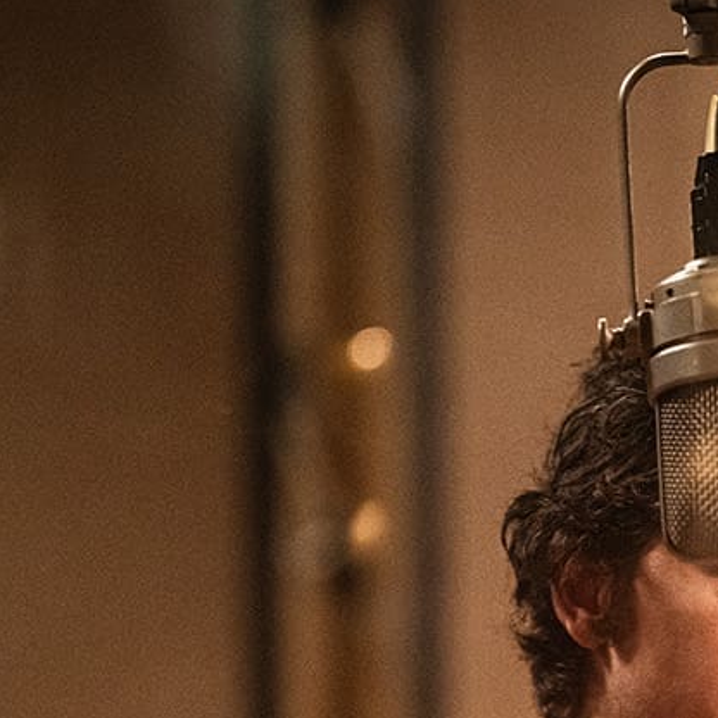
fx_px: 10607
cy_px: 761
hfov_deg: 3.9
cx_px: 652
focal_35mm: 452
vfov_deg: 3.9
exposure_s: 1/160
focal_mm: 164
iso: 3200
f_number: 2.8
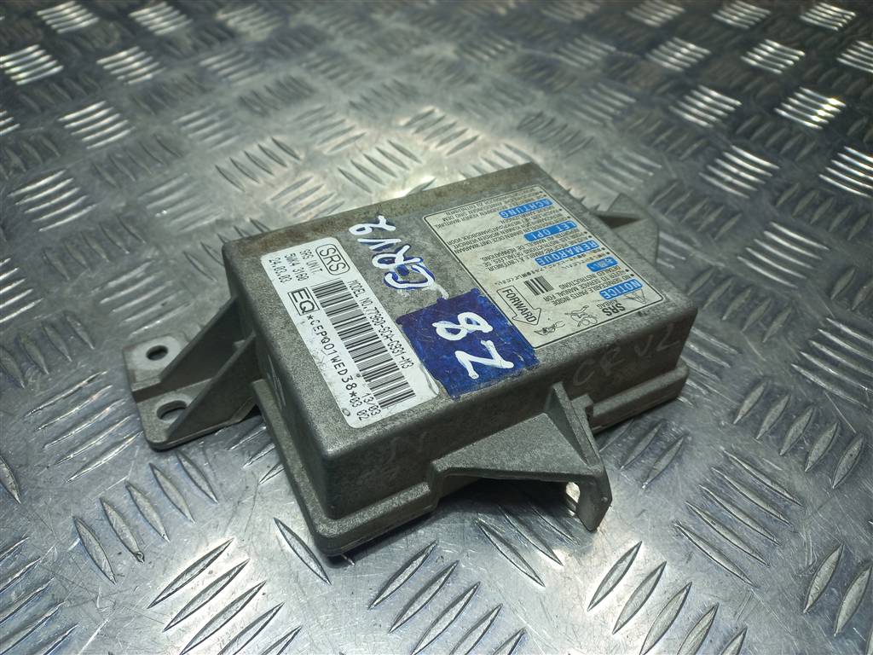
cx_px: 436
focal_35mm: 25
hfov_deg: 69.4
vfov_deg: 54.9
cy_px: 328
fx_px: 630
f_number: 1.8
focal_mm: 4.6
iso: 32
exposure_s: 1/100
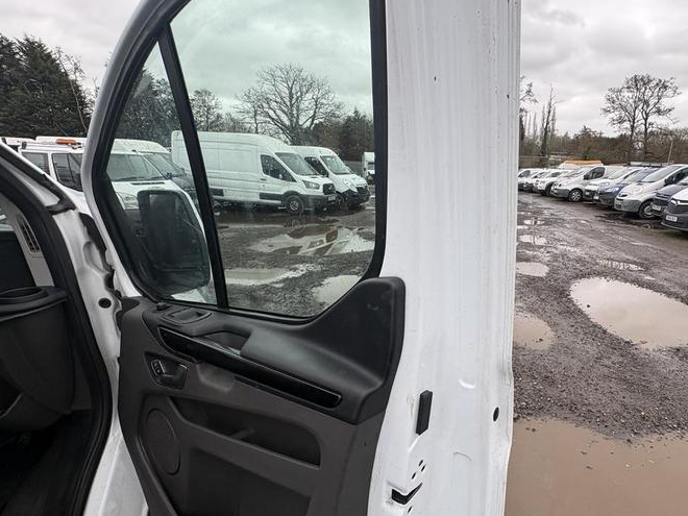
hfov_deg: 83.3
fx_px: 378
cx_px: 424
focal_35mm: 19
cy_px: 295
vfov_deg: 68.3
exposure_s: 1/343
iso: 40
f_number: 2.2
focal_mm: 2.22
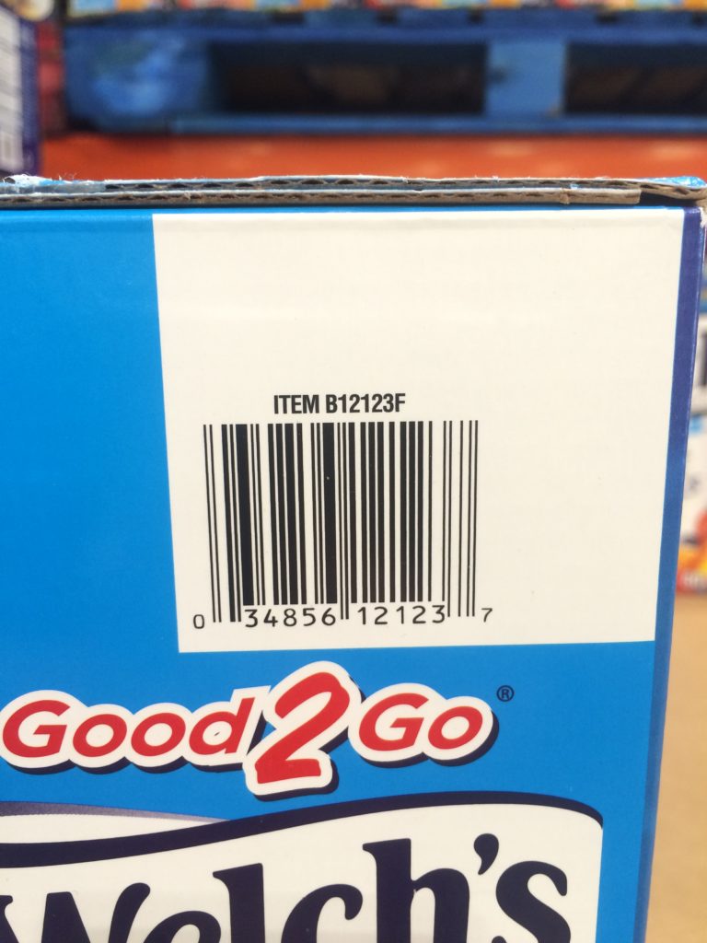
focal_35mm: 29
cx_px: 354
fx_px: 790
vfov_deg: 61.7
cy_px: 472
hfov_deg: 48.2
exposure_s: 1/30
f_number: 2.2
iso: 64
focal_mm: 4.15
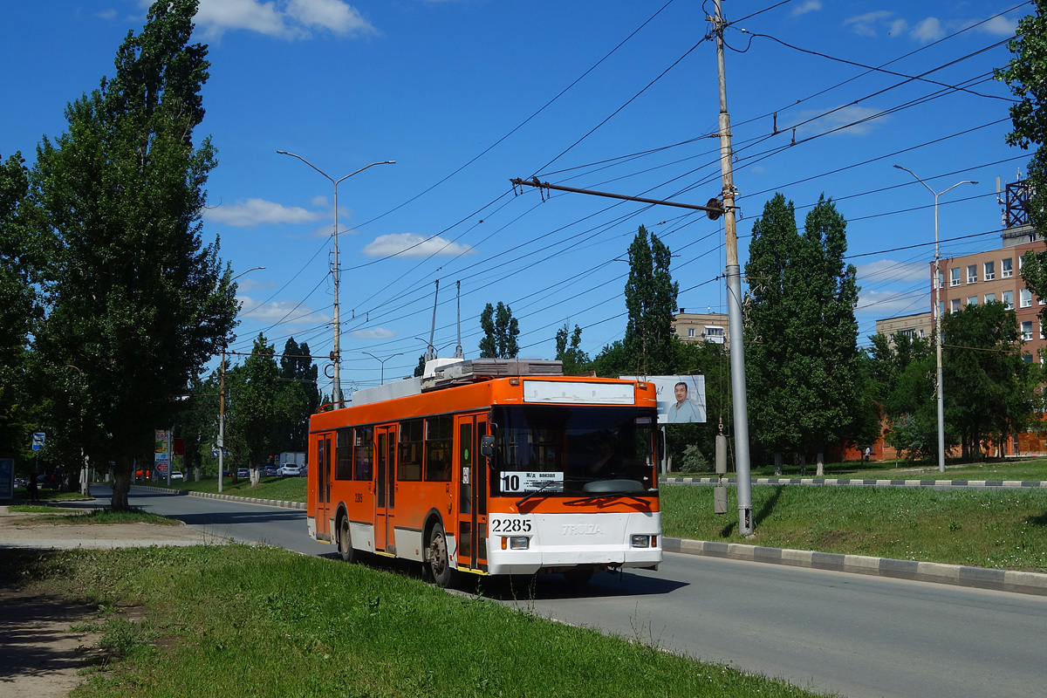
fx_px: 1192
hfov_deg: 47.4
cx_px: 524
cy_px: 349
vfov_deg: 32.6
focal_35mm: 41
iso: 125
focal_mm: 15.1
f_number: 9
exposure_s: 1/400
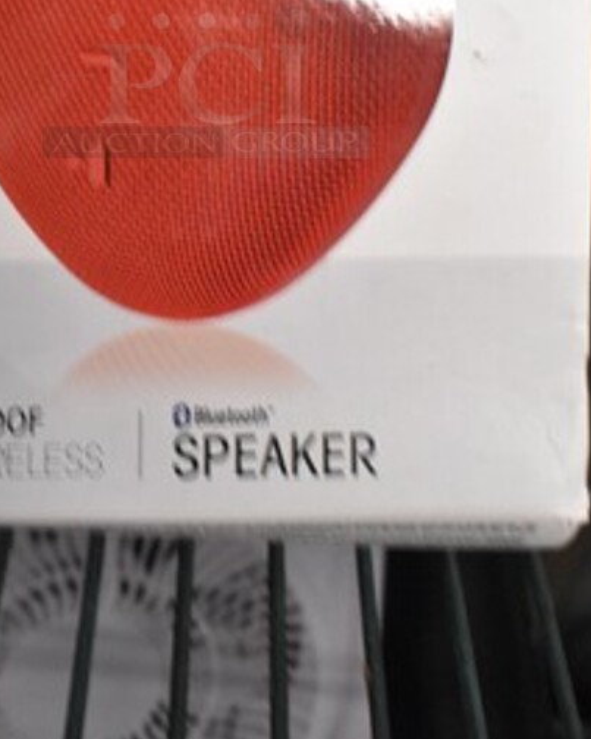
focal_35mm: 51
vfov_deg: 34.7
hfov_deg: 29.5
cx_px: 207
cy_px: 81
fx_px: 1115
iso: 4500
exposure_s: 1/125
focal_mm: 20
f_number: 5.6
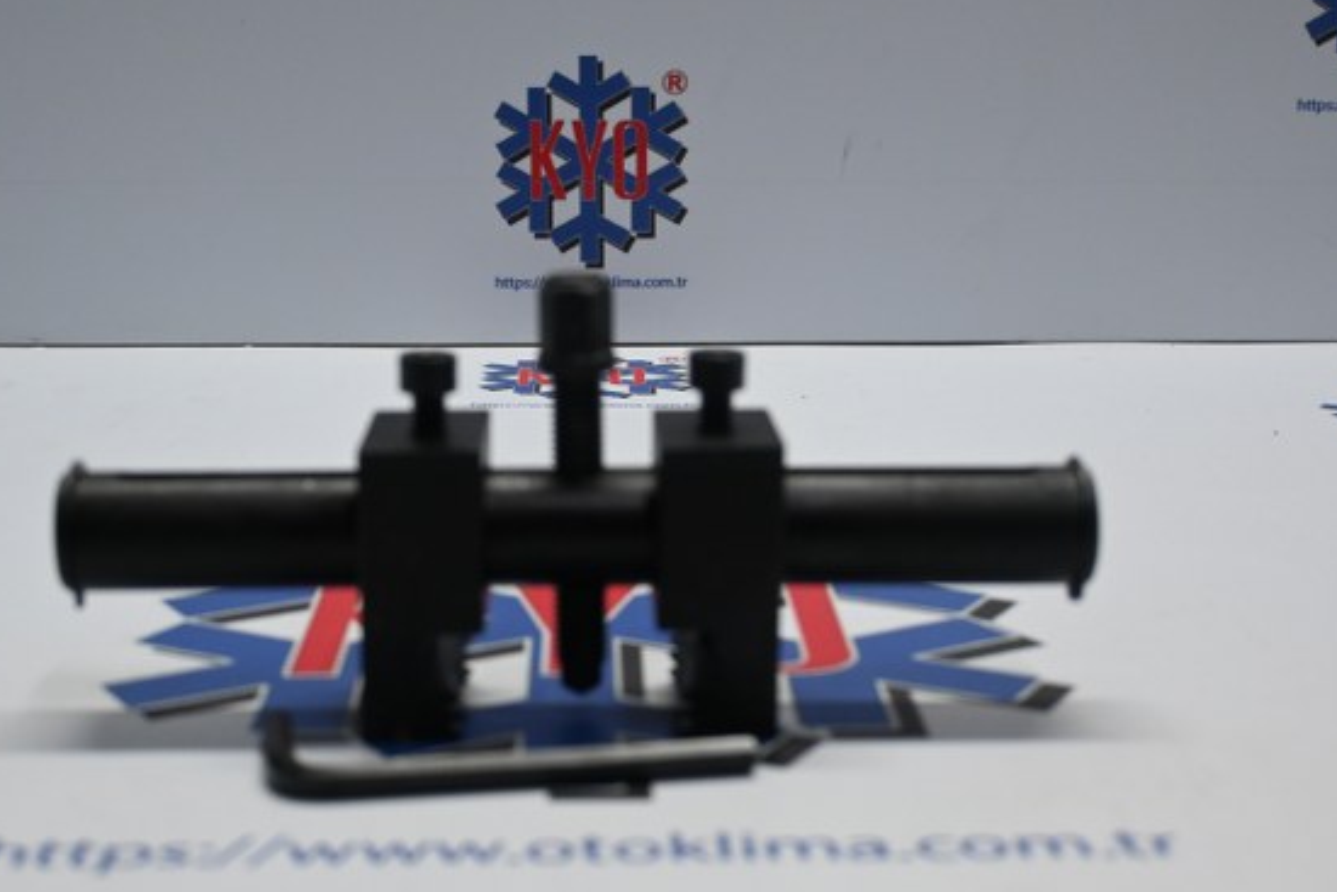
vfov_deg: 23.6
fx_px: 2139
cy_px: 461
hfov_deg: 34.7
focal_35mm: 58
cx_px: 591
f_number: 5
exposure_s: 1/125
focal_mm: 33
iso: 1000
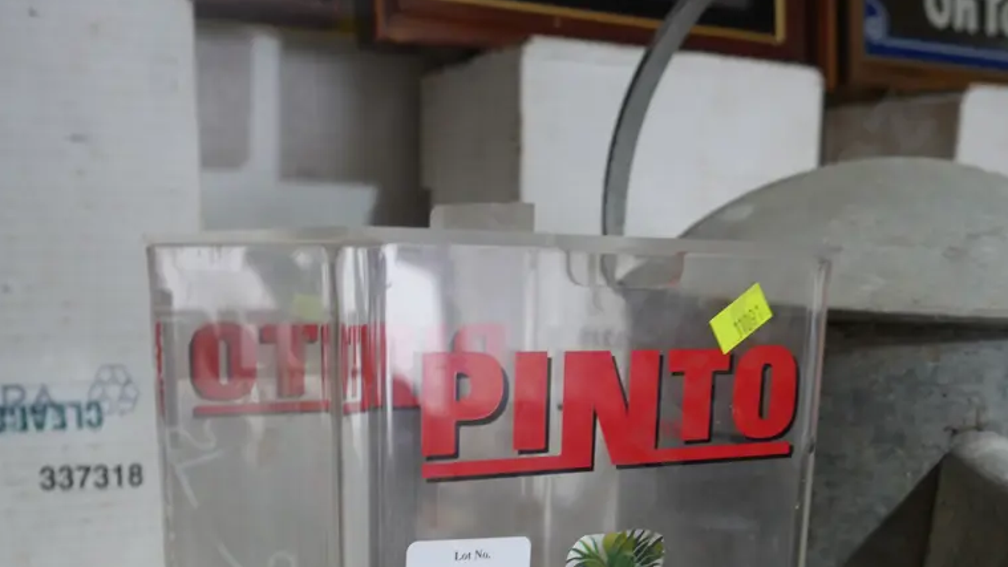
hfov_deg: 41.3
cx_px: 505
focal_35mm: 50
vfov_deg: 22.4
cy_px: 648
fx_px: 1336
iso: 320
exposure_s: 1/60
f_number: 4
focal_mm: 17
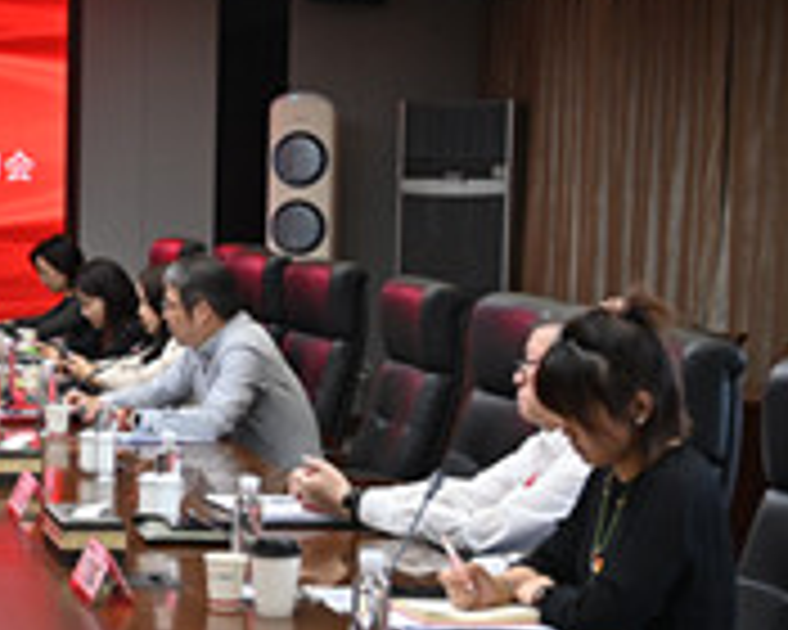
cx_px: -306
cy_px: 356
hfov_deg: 17.8
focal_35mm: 99
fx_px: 2309
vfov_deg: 15.5
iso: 640
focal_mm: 37
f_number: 4
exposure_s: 1/125
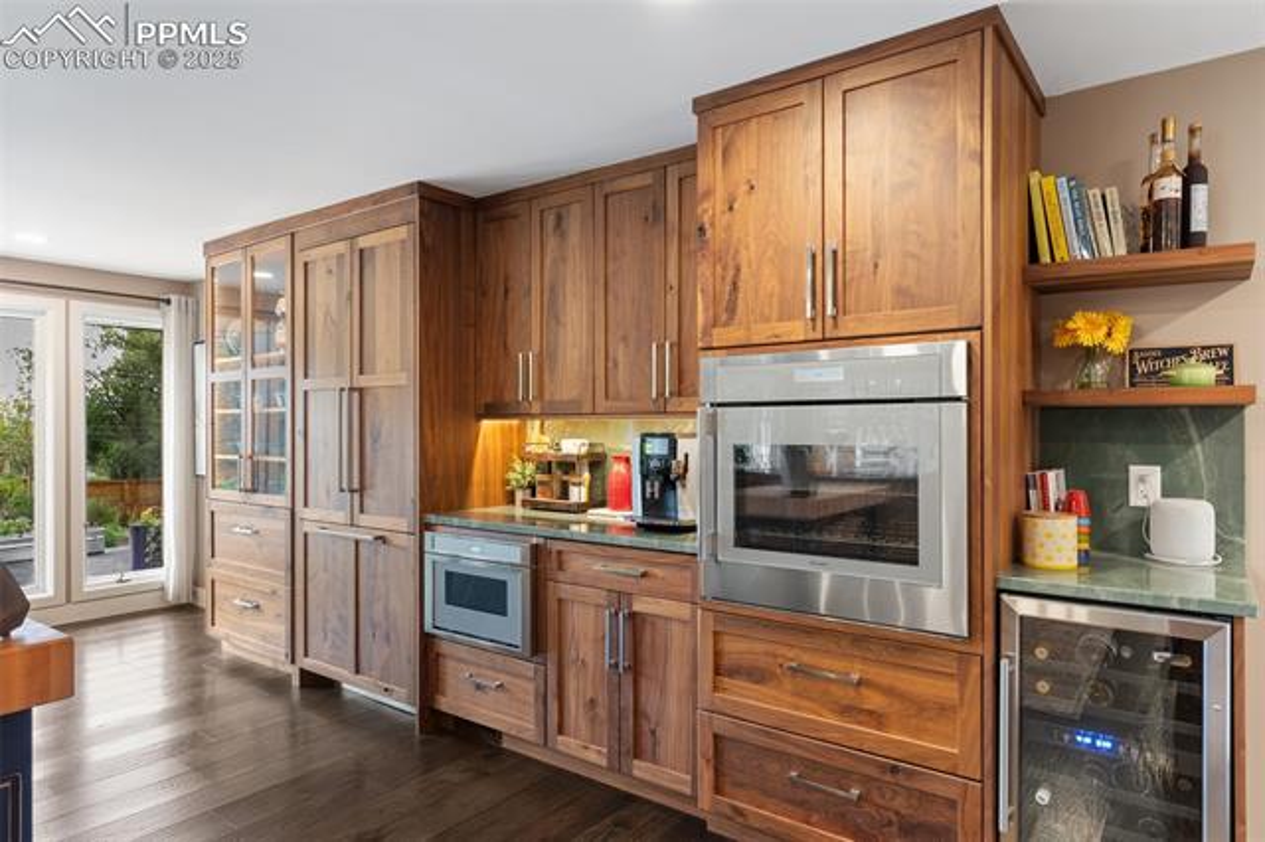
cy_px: 421
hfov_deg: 81.2
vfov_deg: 59.4
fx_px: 738
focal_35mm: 21
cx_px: 632
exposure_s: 1/1.25
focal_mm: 21
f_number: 8
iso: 400
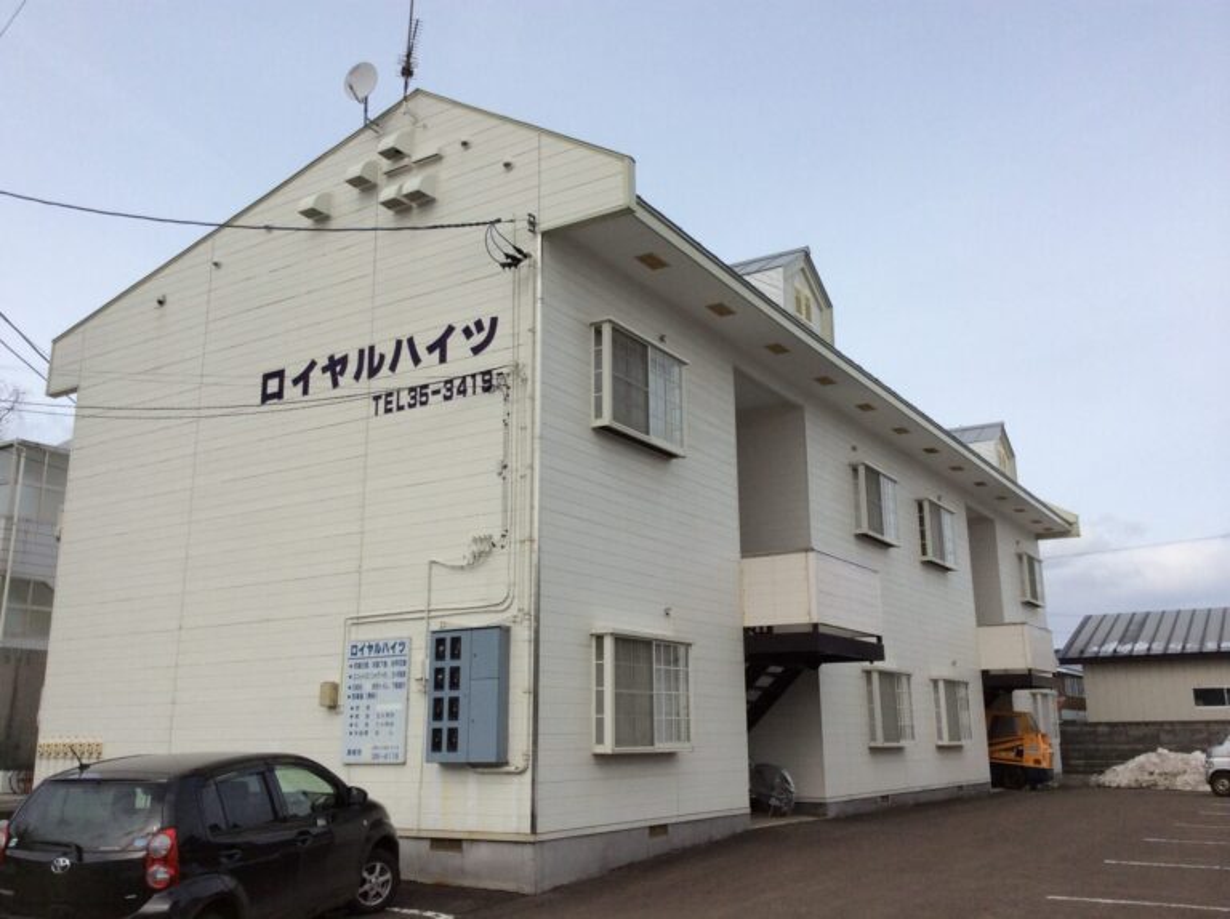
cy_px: 460
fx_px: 1171
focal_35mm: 33
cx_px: 615
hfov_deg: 55.4
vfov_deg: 42.9
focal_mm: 3.3
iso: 32
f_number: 2.4
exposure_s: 1/2203
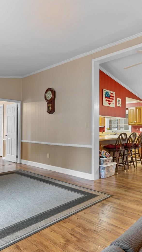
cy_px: 126
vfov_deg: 71.9
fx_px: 174
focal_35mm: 26
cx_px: 76
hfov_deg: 44.3
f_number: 4.8
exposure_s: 1/1.25
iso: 100
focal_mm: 11
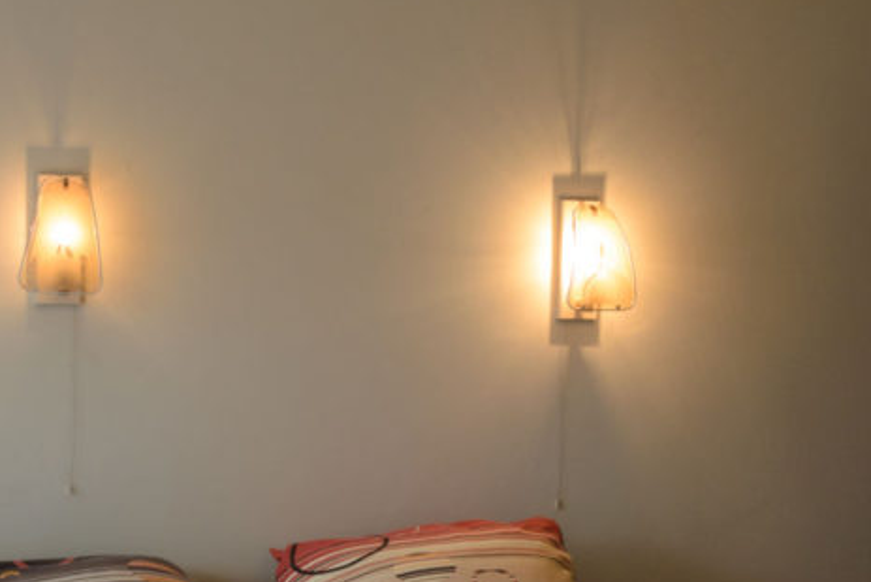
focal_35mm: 73
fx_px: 1767
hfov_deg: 27.5
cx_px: 299
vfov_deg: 18.1
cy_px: 604
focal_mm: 22
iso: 400
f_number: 5.6
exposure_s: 1/50
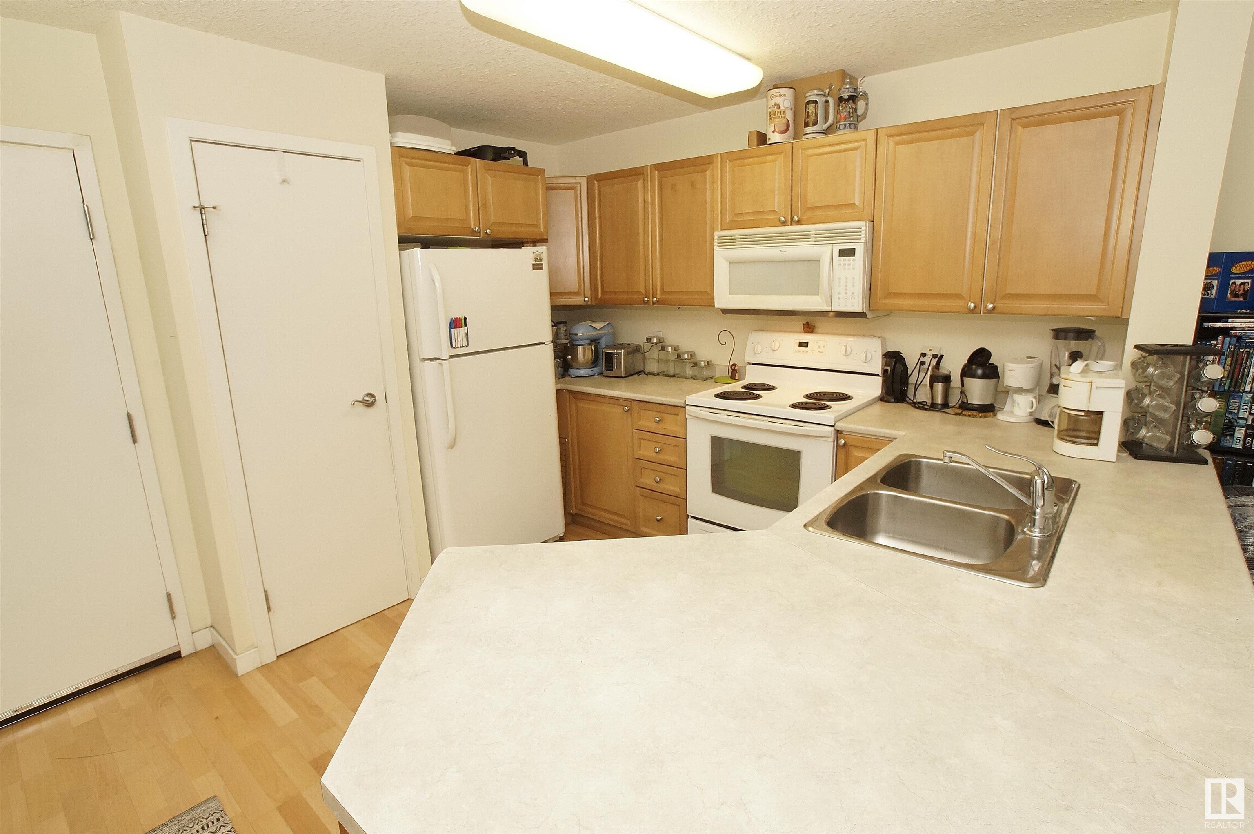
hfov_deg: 95.0
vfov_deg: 72.0
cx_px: 627
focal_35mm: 16
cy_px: 417
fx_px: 574
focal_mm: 11
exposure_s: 1/8
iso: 400
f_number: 9
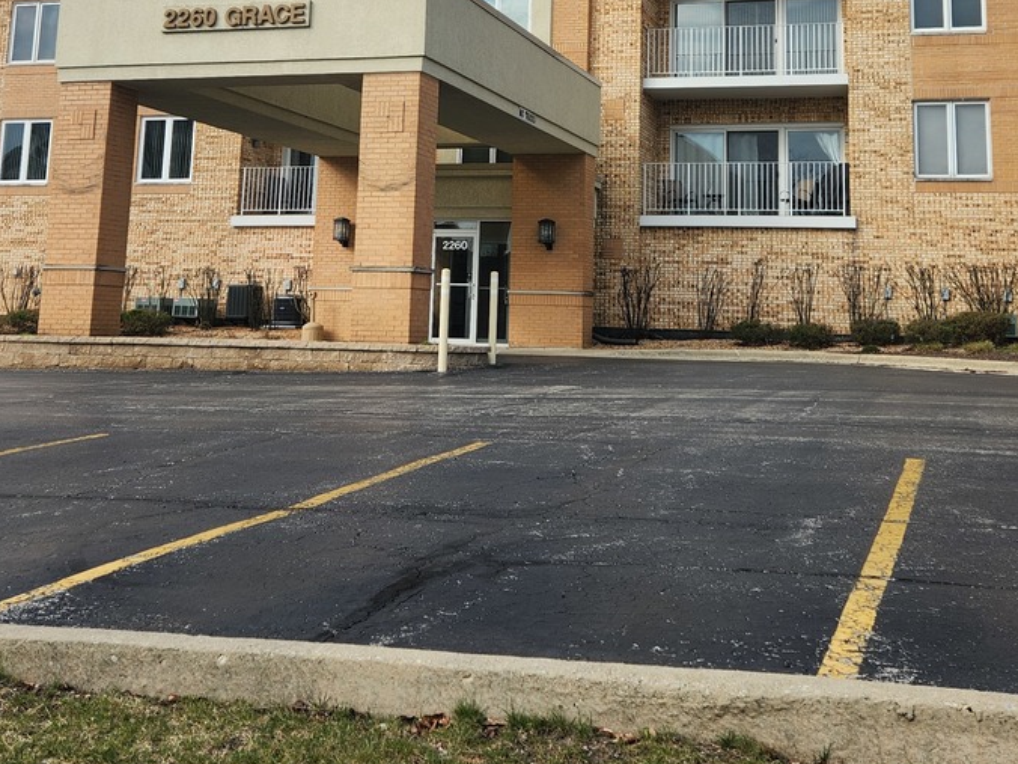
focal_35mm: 49
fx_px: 1441
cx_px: 548
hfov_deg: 38.9
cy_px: 54
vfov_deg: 28.4
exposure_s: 1/1151
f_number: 1.8
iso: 20
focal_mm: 5.4
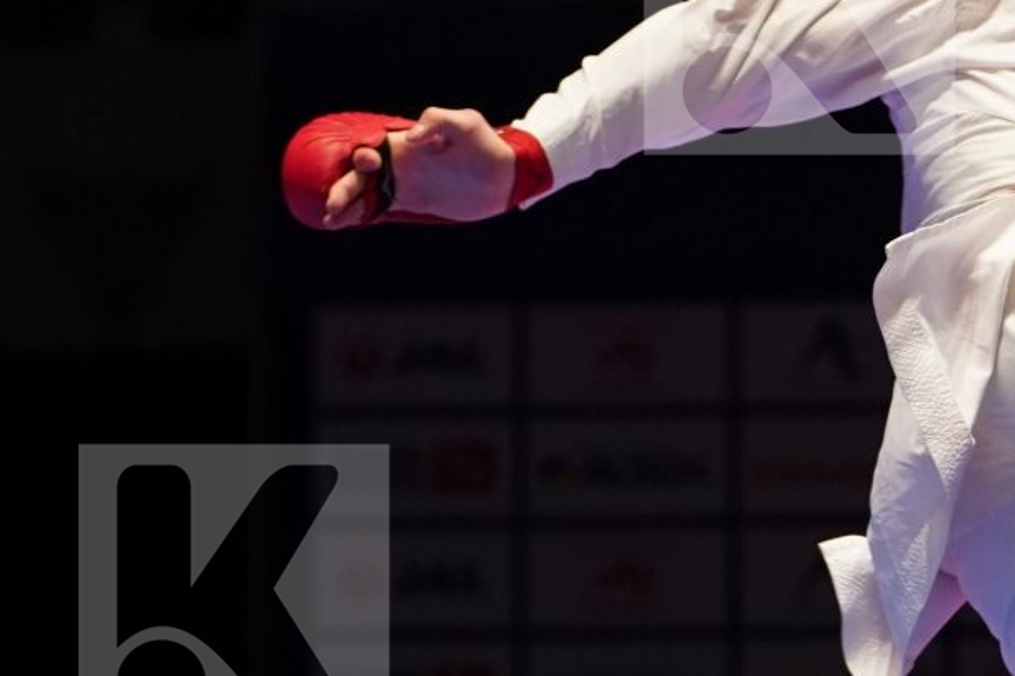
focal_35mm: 373
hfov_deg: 5.5
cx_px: 1366
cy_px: 3
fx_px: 10513
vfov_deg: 3.7
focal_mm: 84
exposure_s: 1/1000
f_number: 2.8
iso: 1250
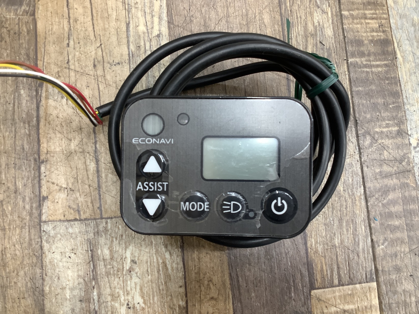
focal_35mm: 31
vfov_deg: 45.5
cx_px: 210
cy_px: 157
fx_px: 375
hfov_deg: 58.3
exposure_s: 1/50
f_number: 2.4
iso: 160
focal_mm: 3.3
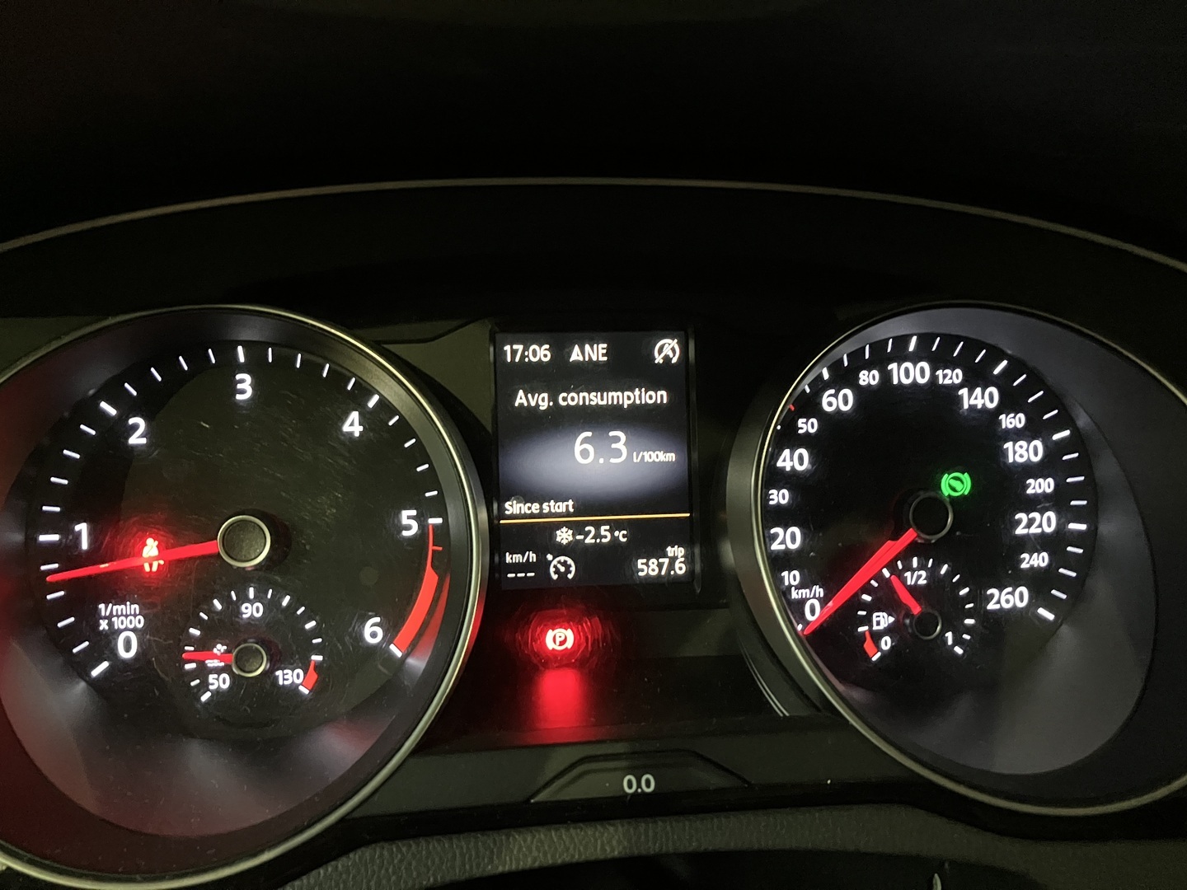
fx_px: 960
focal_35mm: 28
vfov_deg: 49.7
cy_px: 445
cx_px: 594
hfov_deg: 63.4
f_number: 1.8
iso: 1600
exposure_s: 1/17
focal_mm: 3.99
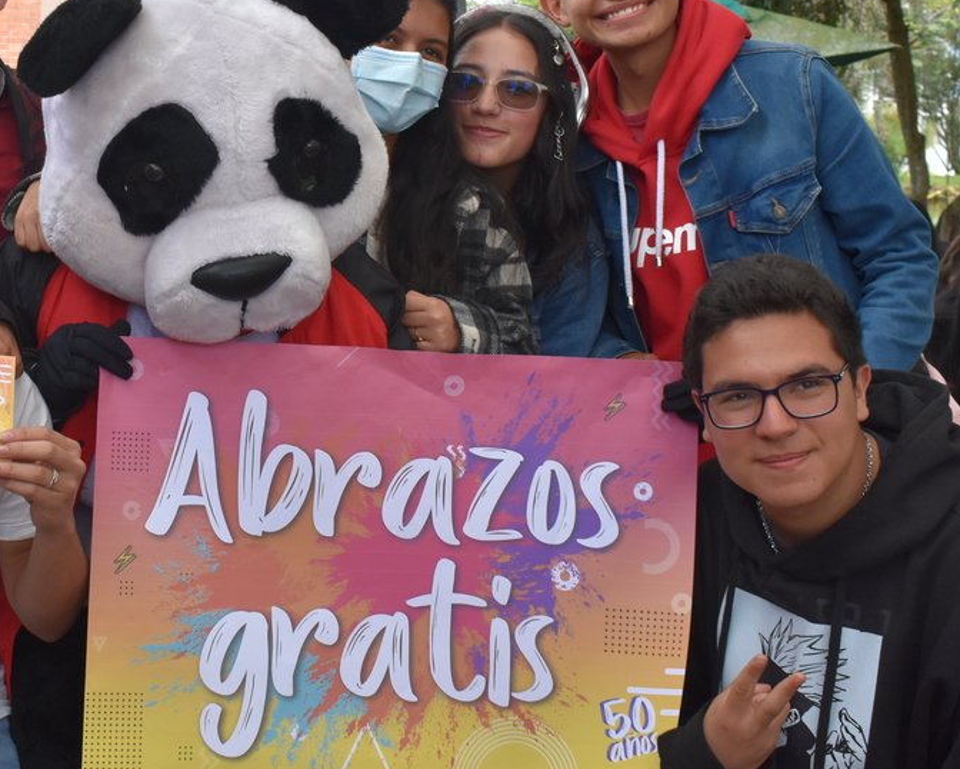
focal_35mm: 63
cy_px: 257
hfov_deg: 29.6
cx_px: 226
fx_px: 1786
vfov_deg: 24.2
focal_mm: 25
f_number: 8
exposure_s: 1/500
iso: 640
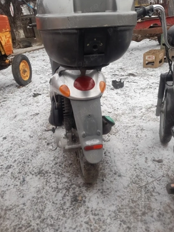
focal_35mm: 27
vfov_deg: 65.2
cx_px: 91
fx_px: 181
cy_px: 124
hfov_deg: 51.4
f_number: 2
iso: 20
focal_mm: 4.6
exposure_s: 1/161
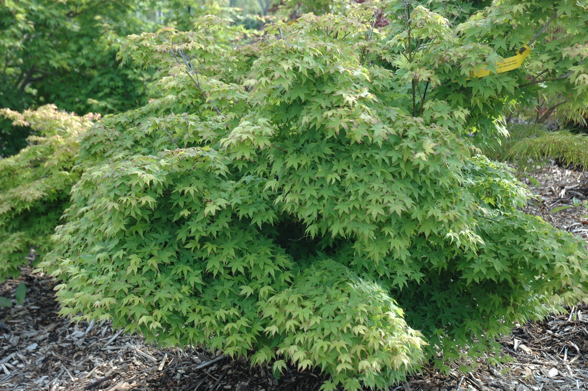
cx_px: 294
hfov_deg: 33.4
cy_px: 196
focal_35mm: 60
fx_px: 979
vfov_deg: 22.6
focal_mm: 40
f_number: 5.6
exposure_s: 1/125
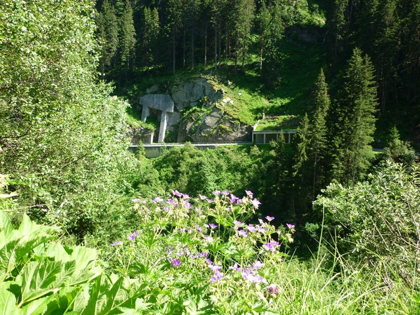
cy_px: 158
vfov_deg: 42.9
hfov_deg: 55.4
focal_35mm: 33
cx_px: 210
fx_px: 400
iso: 80
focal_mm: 5.5
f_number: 2.8
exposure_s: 1/250
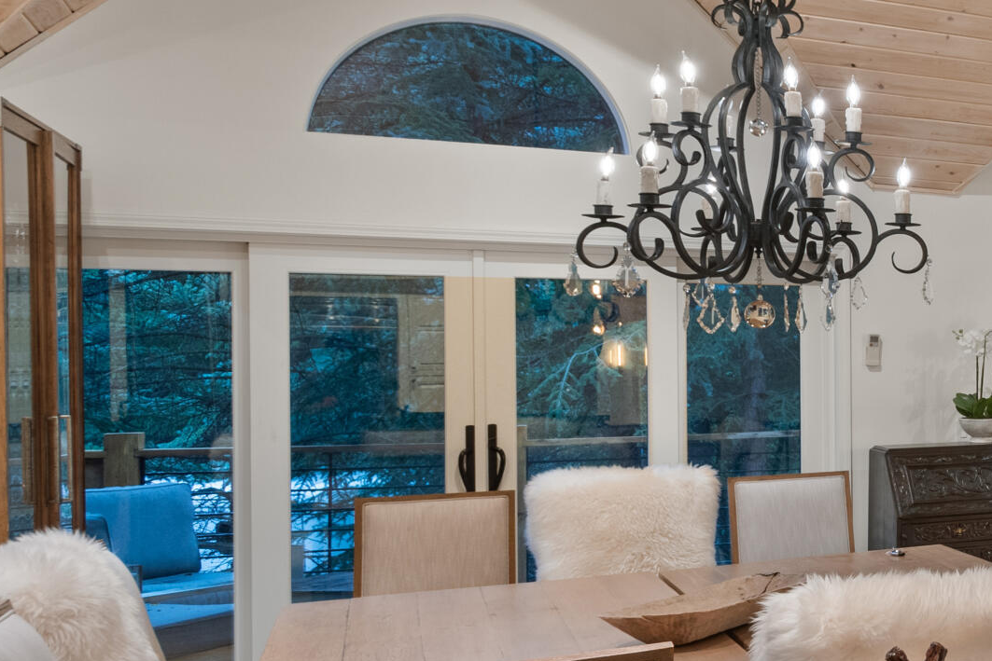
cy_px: 396
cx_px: 1374
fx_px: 1323
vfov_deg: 28.0
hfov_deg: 30.0
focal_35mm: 48
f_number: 7.1
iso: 500
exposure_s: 1.3
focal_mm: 17
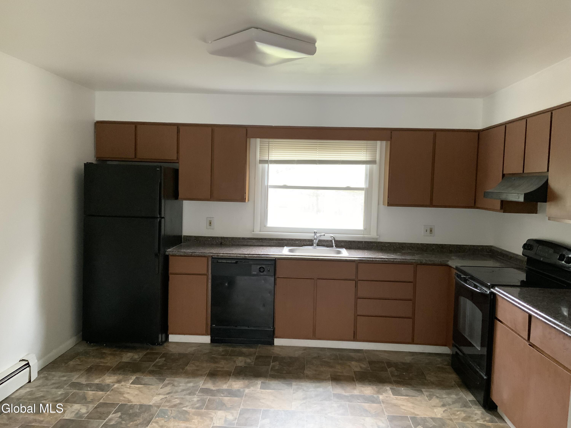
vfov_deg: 48.2
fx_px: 478
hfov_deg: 61.7
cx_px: 286
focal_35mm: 29
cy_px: 214
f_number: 1.8
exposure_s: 1/52
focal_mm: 3
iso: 320
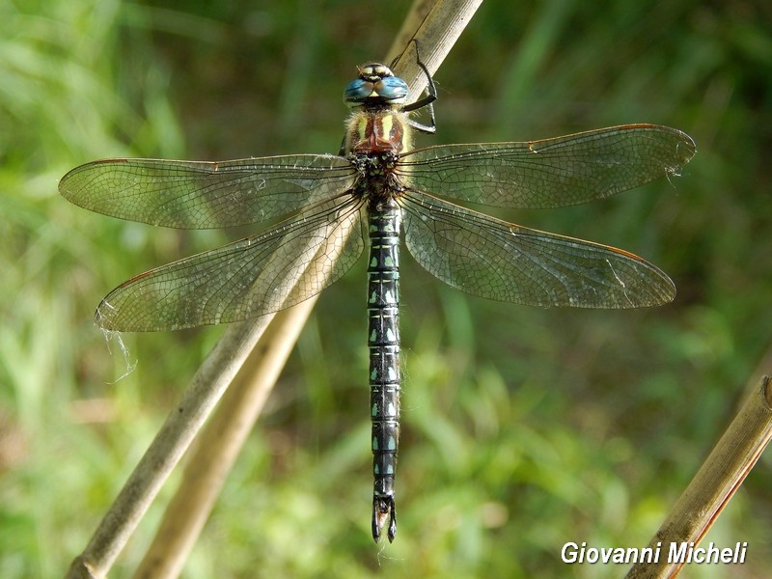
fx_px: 2096
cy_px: 290
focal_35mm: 94
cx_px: 386
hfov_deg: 20.9
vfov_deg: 15.7
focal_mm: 16.6
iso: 125
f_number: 4.4
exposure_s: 1/200
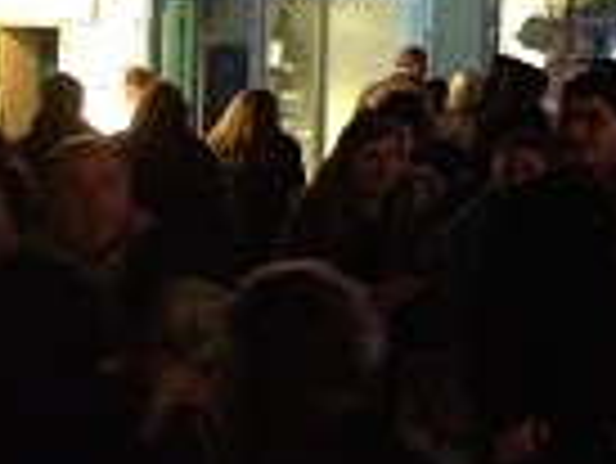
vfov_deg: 11.3
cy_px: -146
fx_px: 2280
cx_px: 998
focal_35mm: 128
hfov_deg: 14.1
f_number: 2.4
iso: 800
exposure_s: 1/15
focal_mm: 4.28
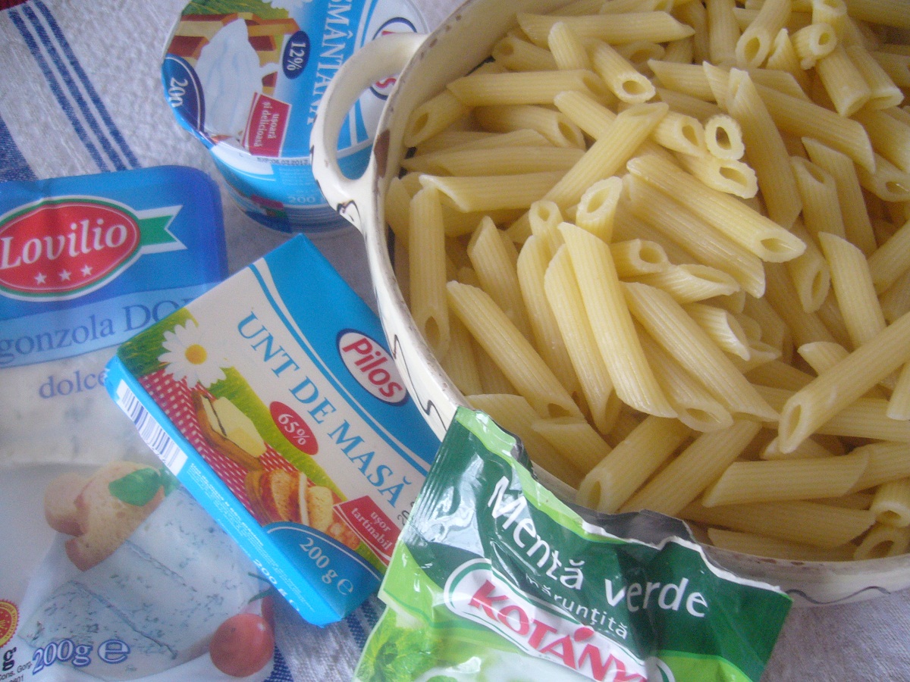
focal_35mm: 35
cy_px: 341
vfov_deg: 40.7
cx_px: 455
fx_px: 920
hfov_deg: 52.6
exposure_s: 1/13
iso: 160
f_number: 2.8
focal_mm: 5.8
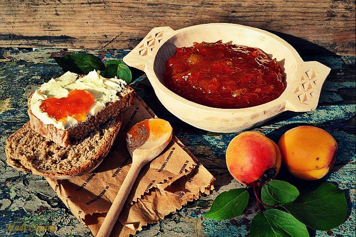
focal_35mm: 42
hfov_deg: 46.4
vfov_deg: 31.9
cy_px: 118
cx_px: 178
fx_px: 415
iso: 400
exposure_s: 1/250
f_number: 10
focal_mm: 28
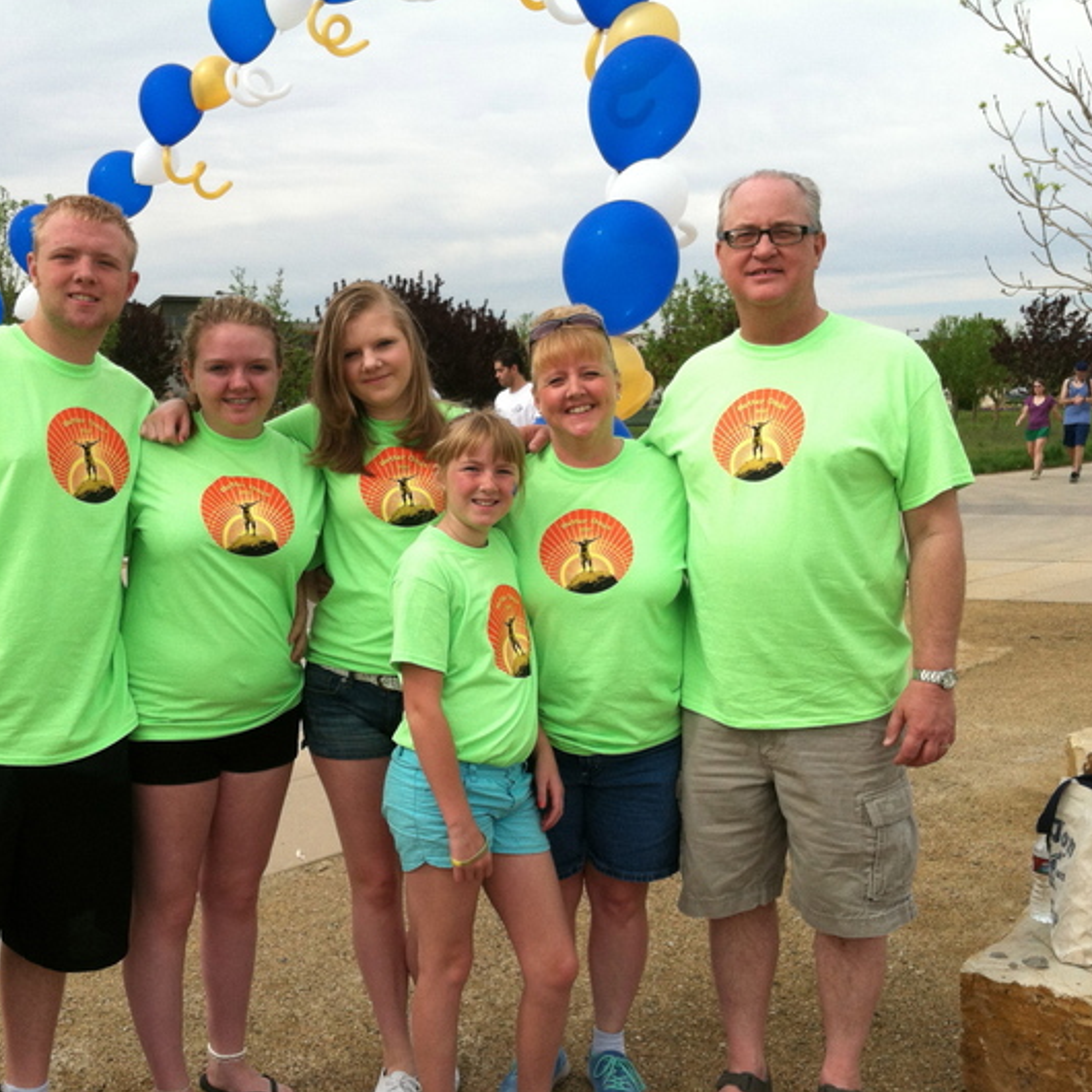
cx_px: 459
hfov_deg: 39.9
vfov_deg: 40.0
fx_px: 1499
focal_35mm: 42
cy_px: 550
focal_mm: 3.85
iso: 80
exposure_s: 1/1364
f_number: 2.8
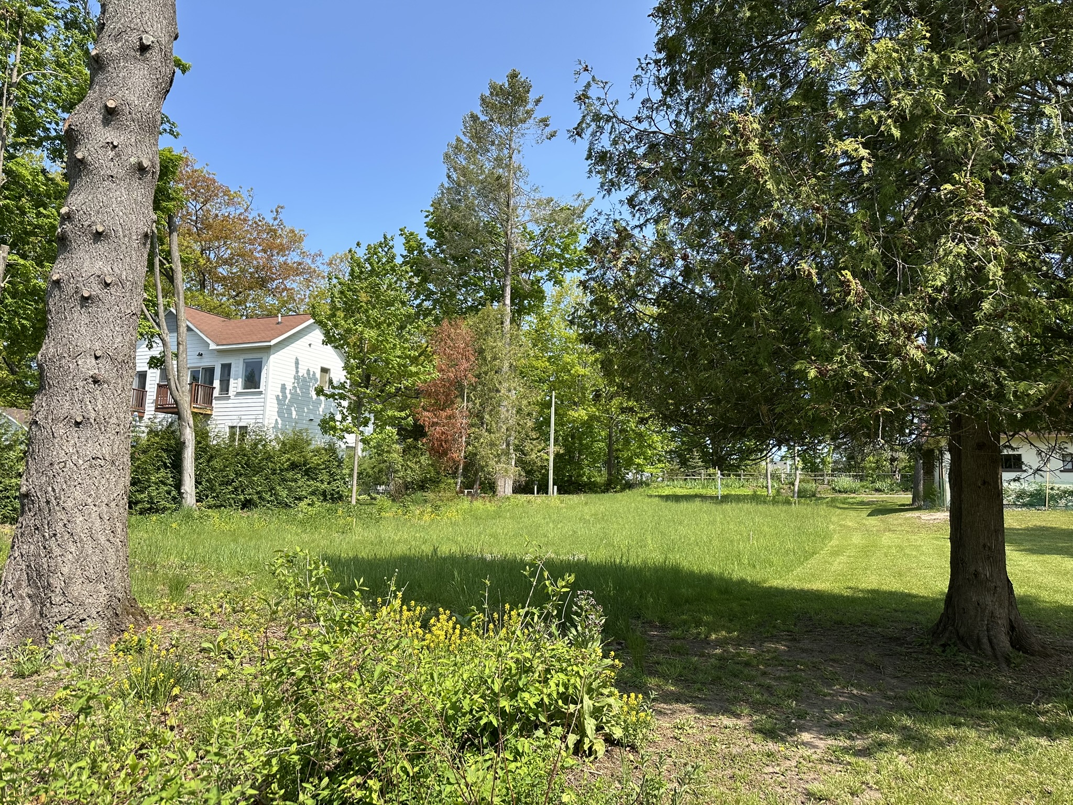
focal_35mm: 24
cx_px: 536
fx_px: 744
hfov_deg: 71.6
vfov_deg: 56.8
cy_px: 402
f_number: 1.78
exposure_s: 1/2299
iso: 80
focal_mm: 6.86
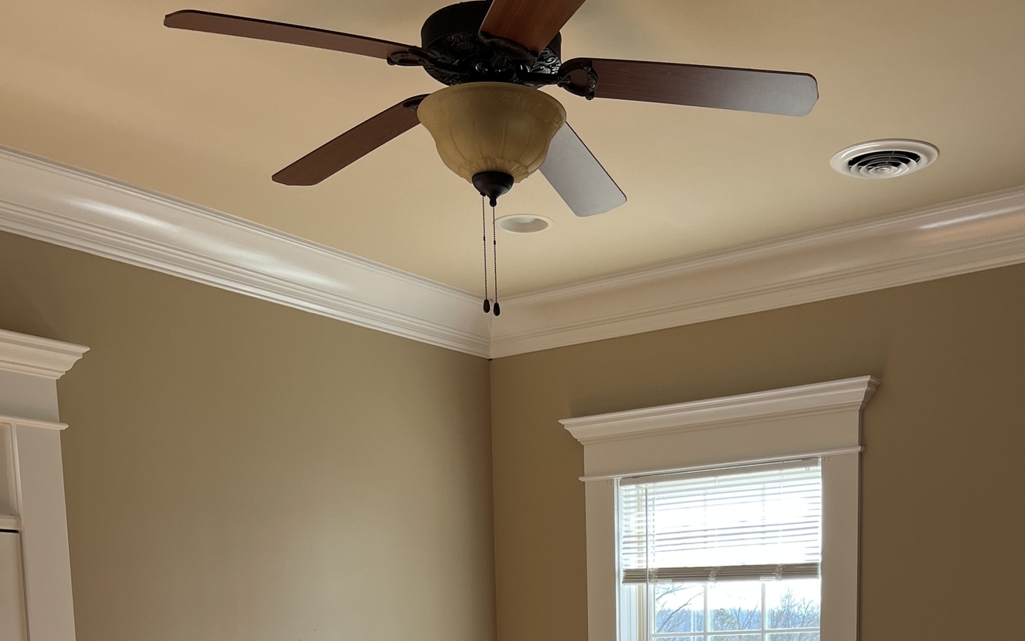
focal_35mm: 48
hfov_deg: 41.7
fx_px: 1341
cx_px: 593
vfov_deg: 23.5
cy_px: 849
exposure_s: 1/182
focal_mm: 5.1
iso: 40
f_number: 1.6
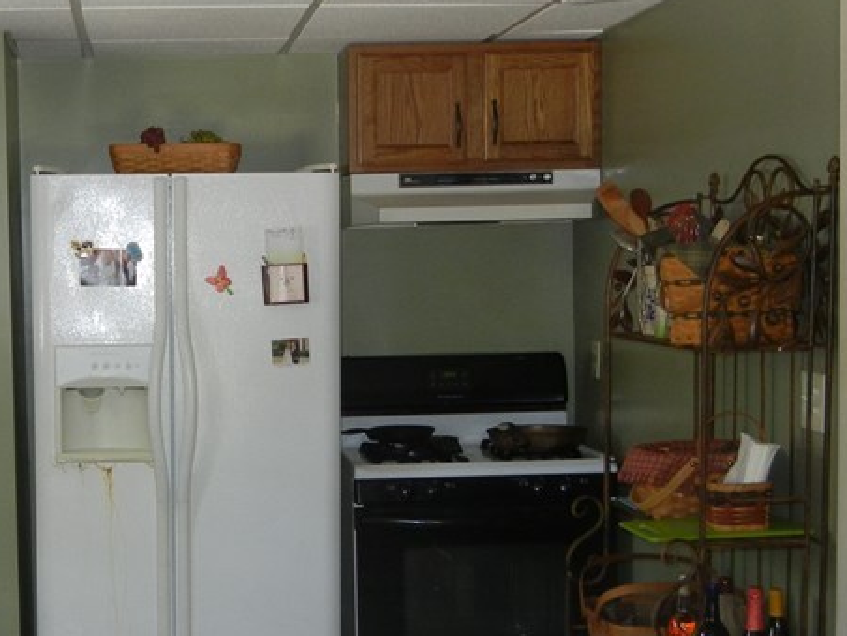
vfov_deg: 21.6
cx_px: 174
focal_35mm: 68
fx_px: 1664
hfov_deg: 28.0
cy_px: 398
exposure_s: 1/30
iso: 200
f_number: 3.5
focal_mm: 5.4
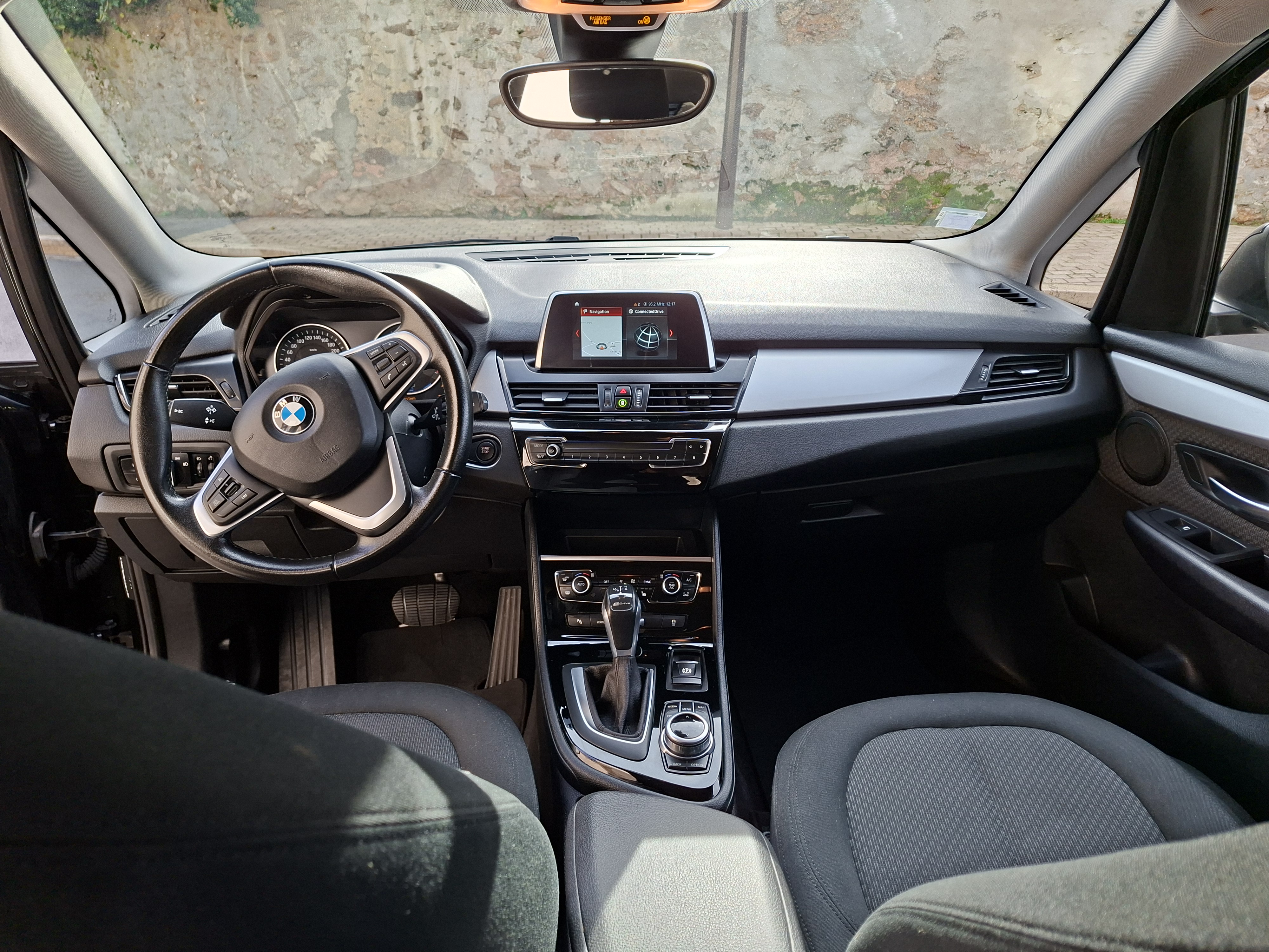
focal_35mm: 23
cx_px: 634
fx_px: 843
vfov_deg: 58.9
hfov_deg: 73.9
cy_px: 476
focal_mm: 5.54
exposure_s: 1/182
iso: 50
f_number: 1.8
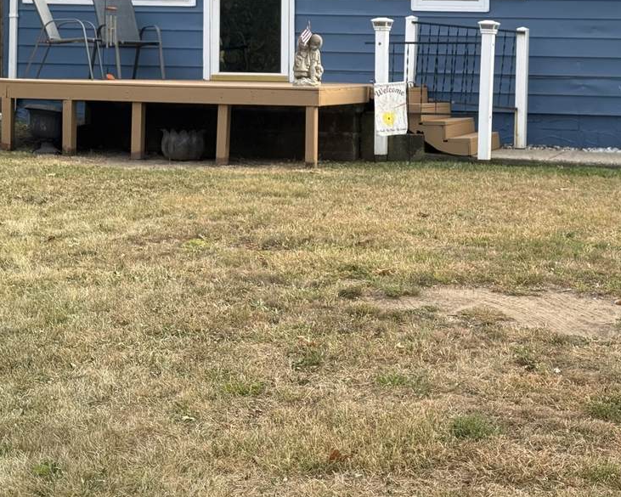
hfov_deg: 23.1
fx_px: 1507
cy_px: 110
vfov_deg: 18.6
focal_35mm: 82
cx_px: 461
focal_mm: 6.76
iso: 100
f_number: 1.78
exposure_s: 1/596
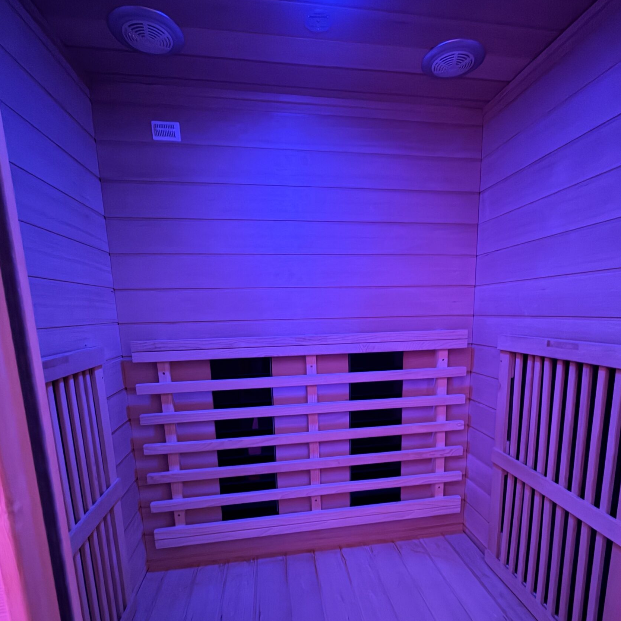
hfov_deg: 77.6
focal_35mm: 19
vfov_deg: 76.4
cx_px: 333
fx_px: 386
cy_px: 384
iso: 1000
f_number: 2.2
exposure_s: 1/9
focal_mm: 2.22
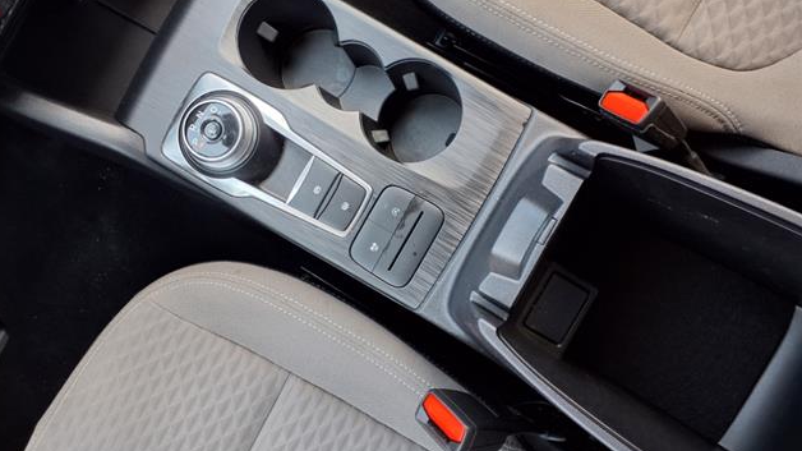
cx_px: 395
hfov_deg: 64.3
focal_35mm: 30
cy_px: 201
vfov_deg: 38.9
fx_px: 638
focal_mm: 3.58
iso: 80
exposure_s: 1/40
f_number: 1.9
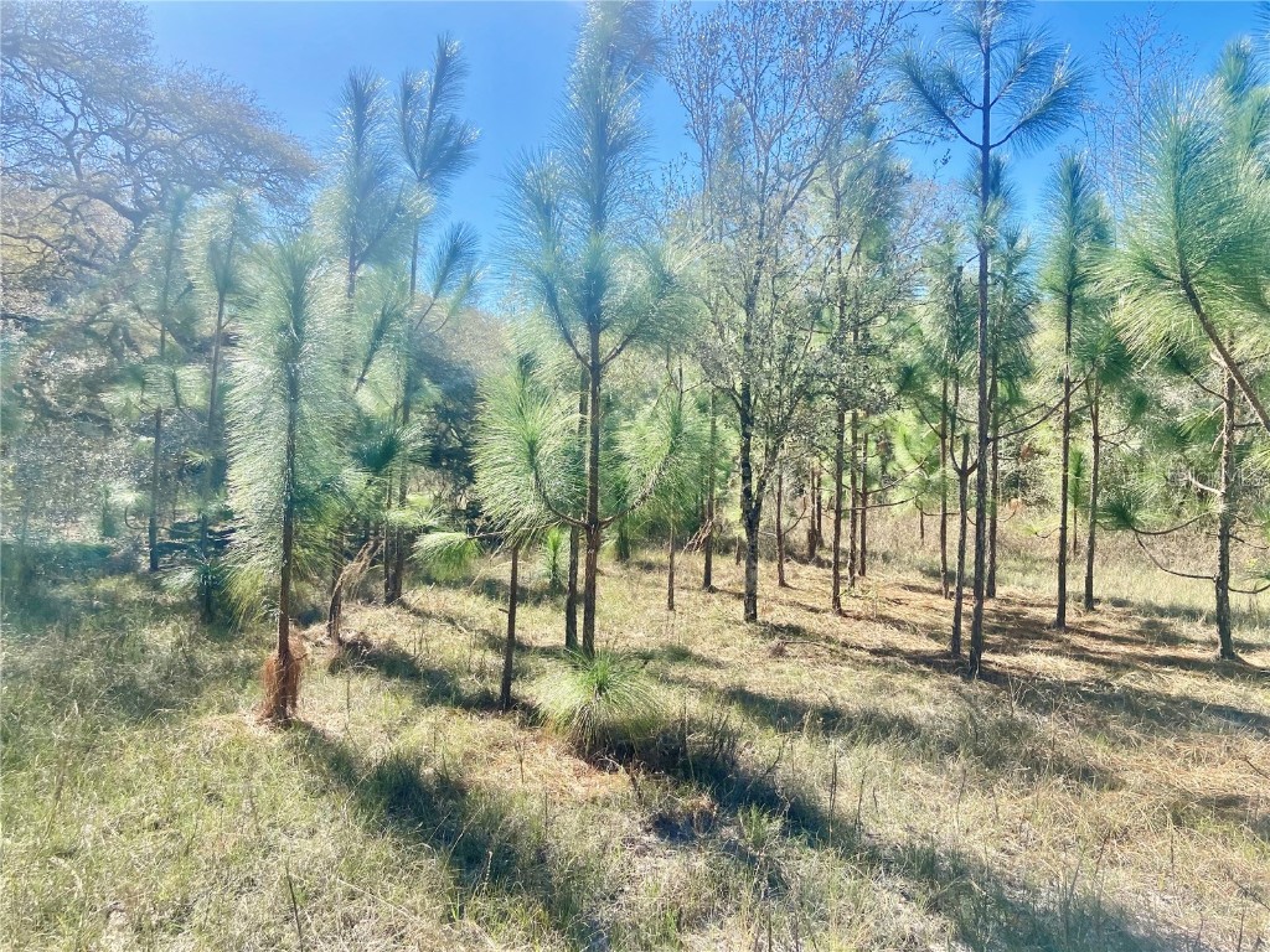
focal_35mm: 26
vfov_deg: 53.1
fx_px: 954
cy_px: 476
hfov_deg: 67.3
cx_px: 635
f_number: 1.8
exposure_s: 1/1206
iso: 32
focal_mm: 4.25
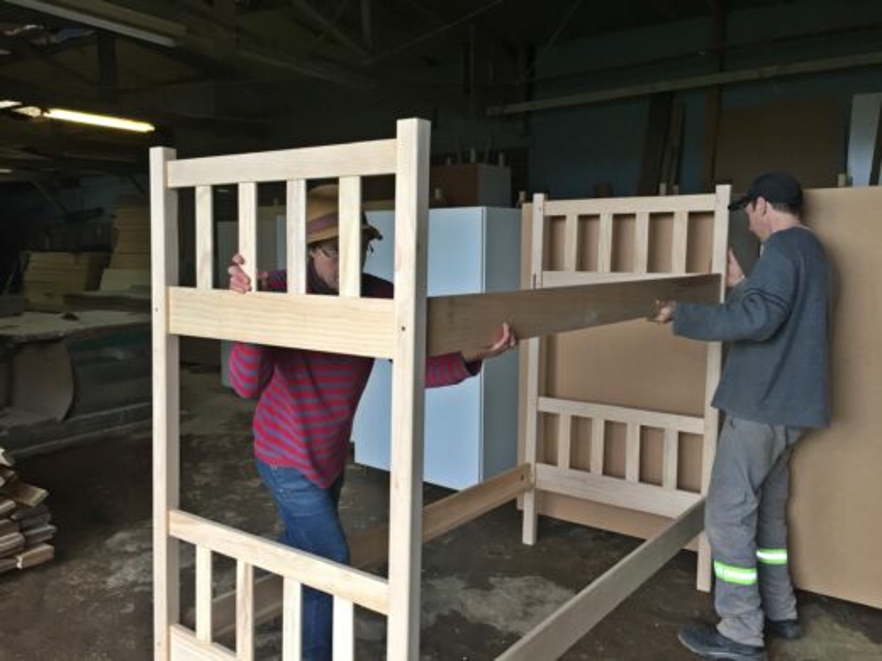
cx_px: 441
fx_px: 739
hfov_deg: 61.7
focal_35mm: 29
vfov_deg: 48.2
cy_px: 330
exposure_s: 1/30
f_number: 2.2
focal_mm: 4.15
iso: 40
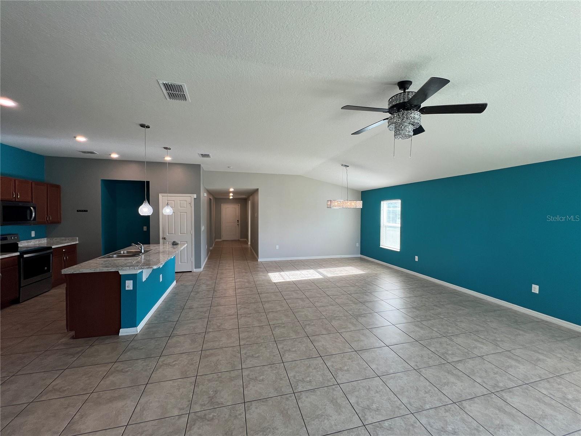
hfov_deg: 106.2
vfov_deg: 89.9
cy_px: 218
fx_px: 218
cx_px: 290
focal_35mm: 13
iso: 80
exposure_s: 1/120
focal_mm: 1.57
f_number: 1.8
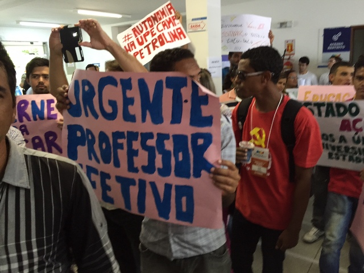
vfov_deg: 48.2
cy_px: 136
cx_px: 182
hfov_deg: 61.7
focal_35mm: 29
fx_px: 305
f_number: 2.2
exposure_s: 1/30
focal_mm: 4.15
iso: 125
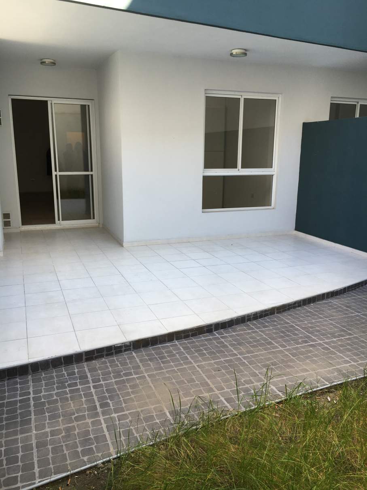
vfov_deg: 61.7
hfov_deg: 48.2
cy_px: 245
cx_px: 184
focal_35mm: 29
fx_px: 410
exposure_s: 1/126
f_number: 2.2
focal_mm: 4.15
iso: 25
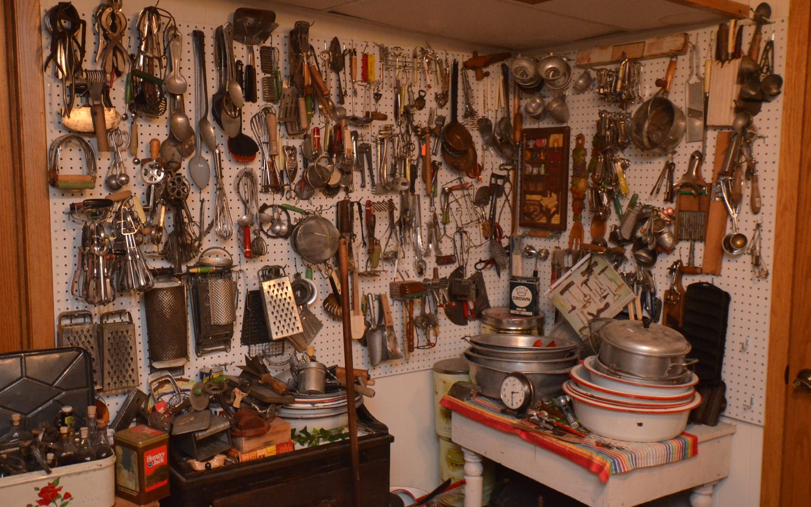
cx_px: 403
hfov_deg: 52.7
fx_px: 818
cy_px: 254
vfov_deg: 34.4
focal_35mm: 37
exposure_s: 1/60
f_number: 4.5
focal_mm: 24
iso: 3200
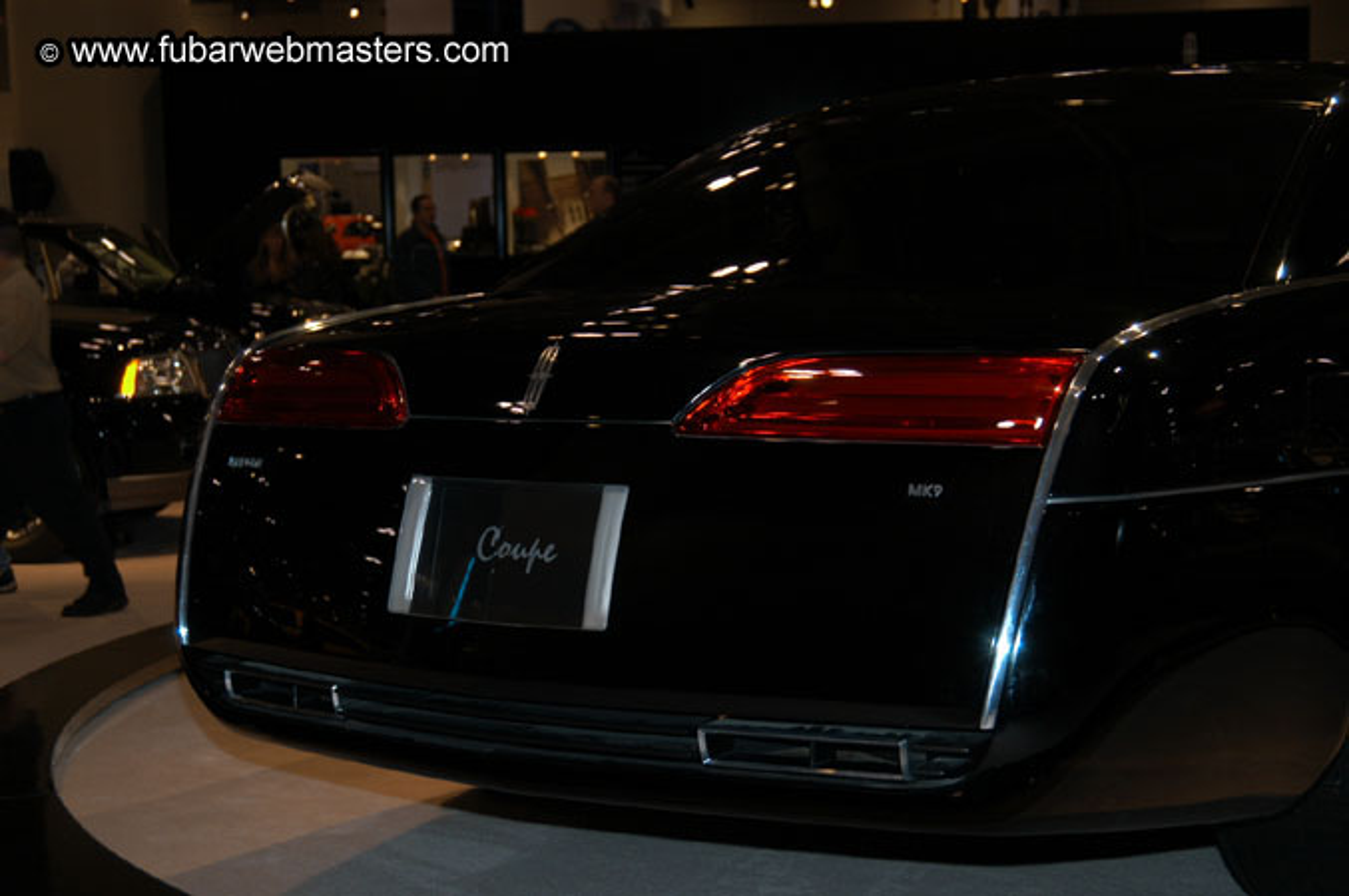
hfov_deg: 31.9
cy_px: 448
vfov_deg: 21.5
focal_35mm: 63
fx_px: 2358
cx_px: 674
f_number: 5
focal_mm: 42
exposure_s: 1/60
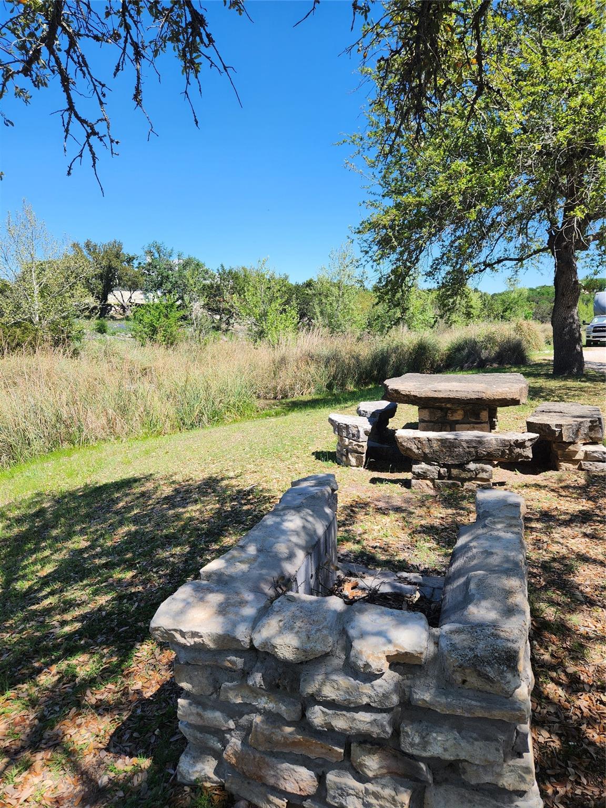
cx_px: 303
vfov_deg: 73.9
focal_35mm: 23
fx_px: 537
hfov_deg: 58.9
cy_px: 404
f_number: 1.8
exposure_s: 1/820
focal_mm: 5.4
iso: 20
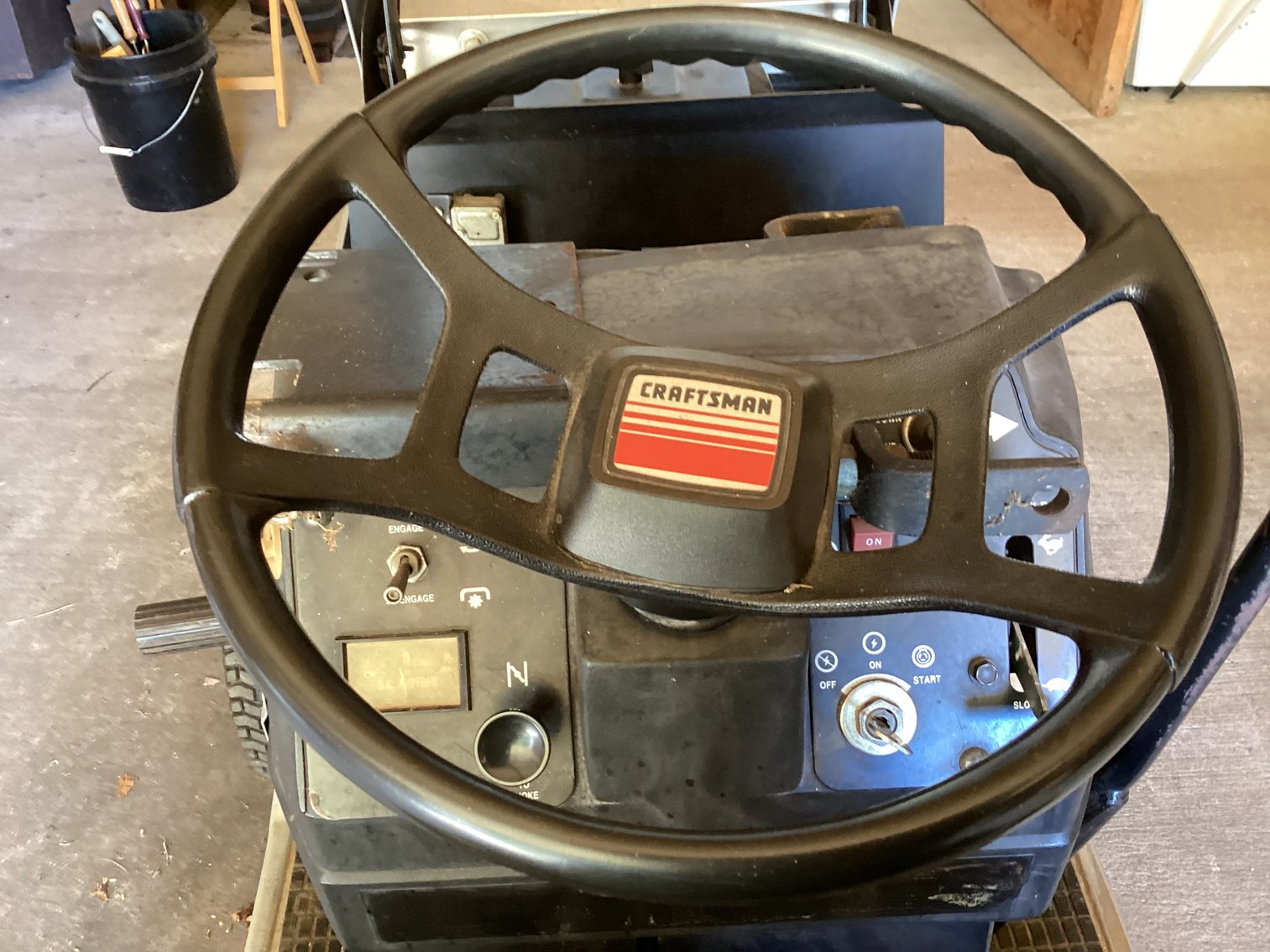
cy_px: 476
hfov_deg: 58.3
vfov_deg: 45.4
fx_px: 1137
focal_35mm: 31
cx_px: 635
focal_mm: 3.3
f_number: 2.4
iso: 250
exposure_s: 1/33
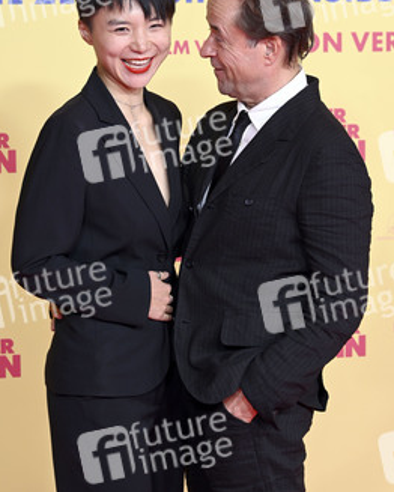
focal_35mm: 86
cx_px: 199
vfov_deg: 22.2
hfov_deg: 17.9
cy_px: 223
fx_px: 1252
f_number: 5.6
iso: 500
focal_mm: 75
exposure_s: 1/160
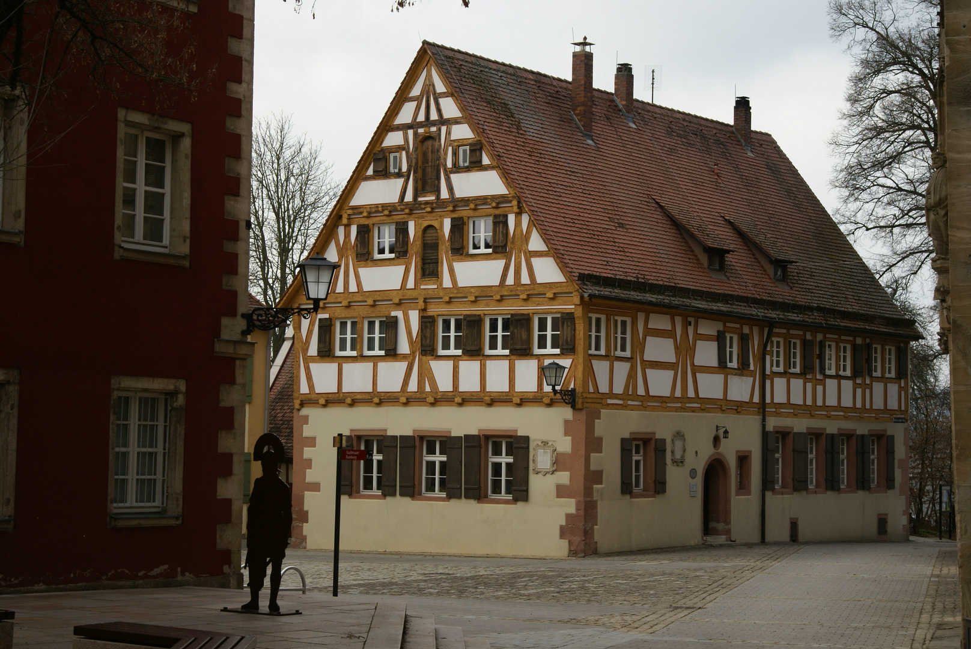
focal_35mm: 75
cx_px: 486
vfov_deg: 18.2
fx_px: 2024
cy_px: 324
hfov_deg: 27.0
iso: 100
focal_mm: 50
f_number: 8
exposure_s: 1/200
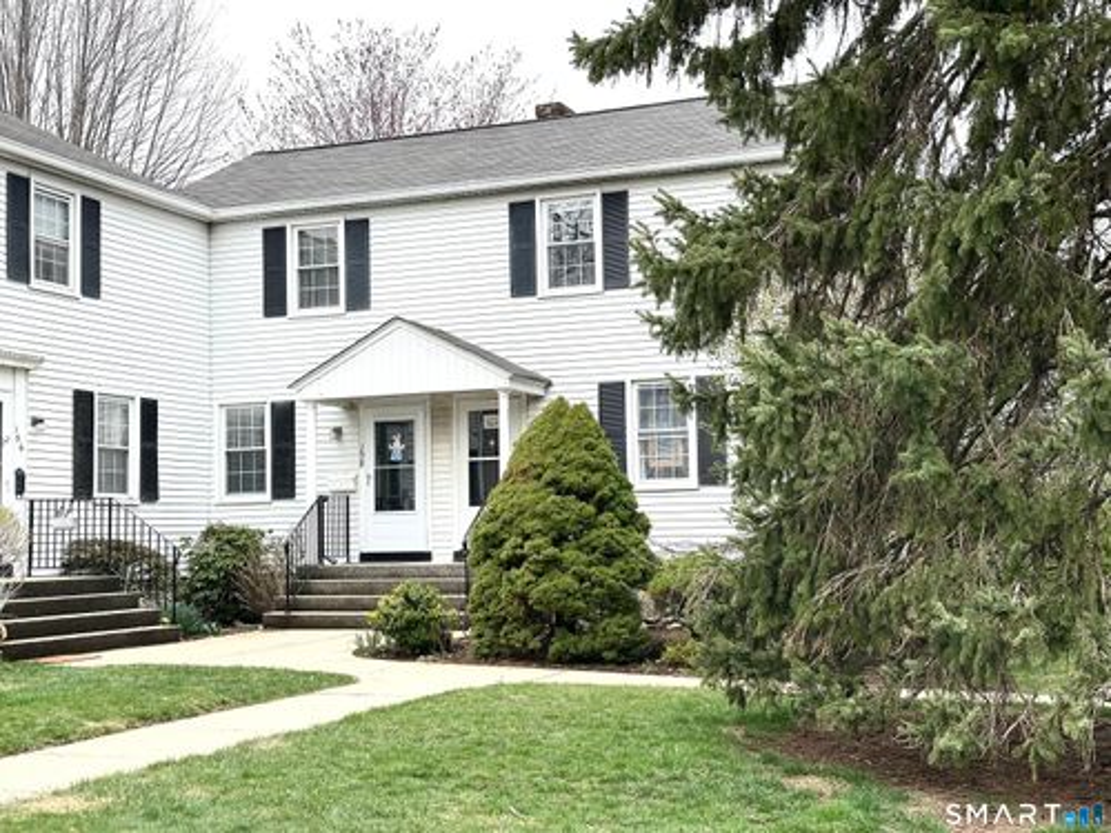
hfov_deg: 39.7
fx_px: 1541
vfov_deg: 30.3
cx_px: 556
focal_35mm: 48
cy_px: 416
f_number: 1.78
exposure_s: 1/558
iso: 64
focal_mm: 6.86
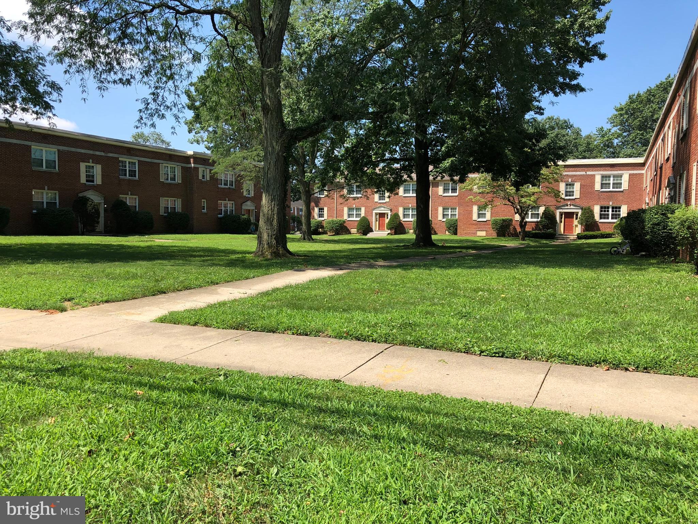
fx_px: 565
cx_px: 349
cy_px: 262
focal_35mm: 28
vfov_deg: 49.7
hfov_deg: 63.4
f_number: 1.8
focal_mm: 4
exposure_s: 1/1012
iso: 20
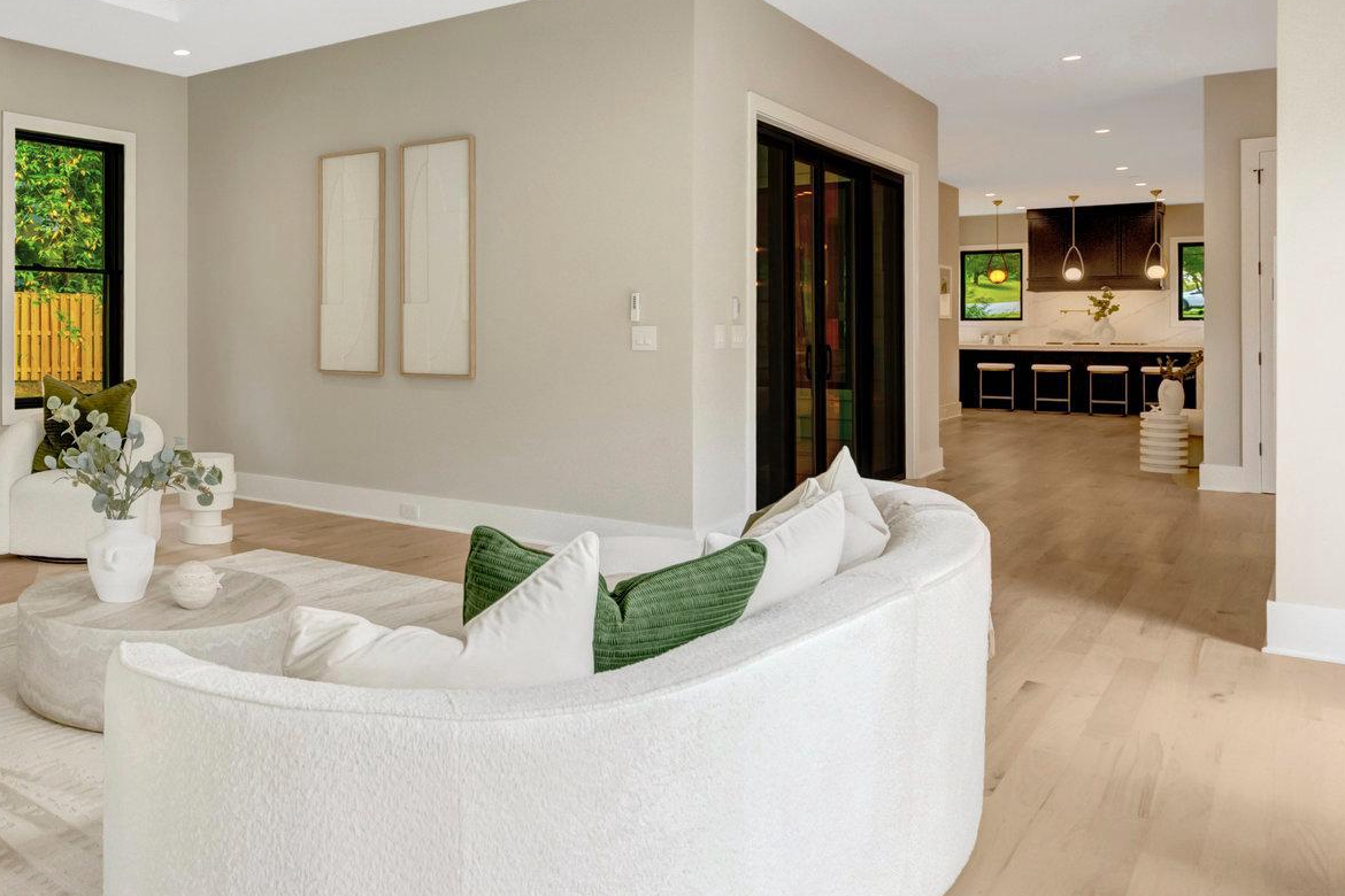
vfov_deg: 45.9
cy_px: 328
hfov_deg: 59.2
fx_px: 1046
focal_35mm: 28
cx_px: 229
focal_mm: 16
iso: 1250
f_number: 8
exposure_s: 1/125
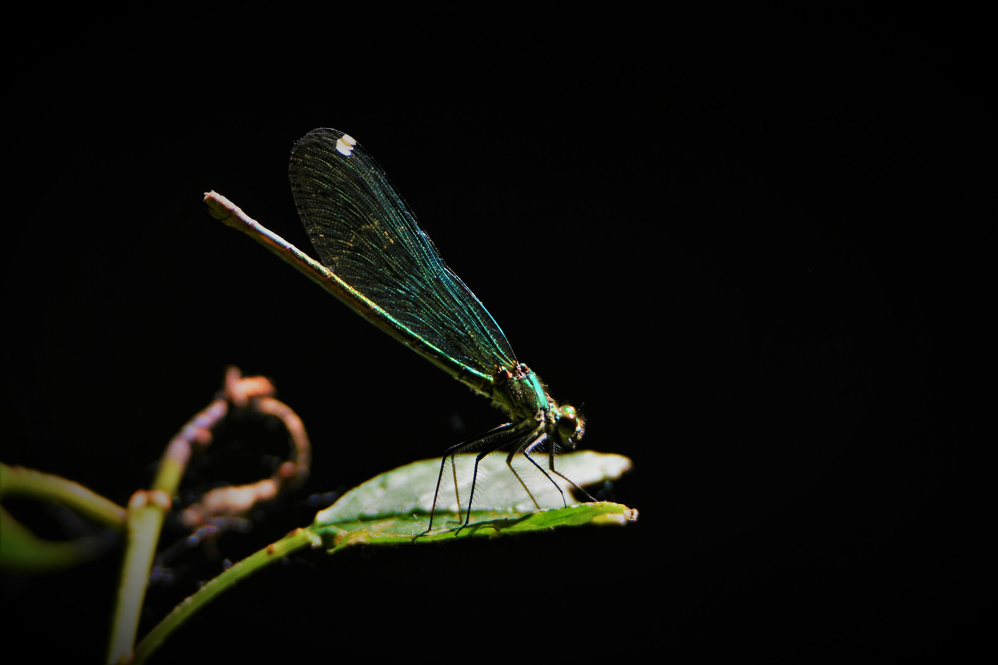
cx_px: 499
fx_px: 24948
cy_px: 332
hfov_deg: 2.3
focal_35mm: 900
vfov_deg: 1.5
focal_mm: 600
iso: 500
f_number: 6.3
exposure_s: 1/750
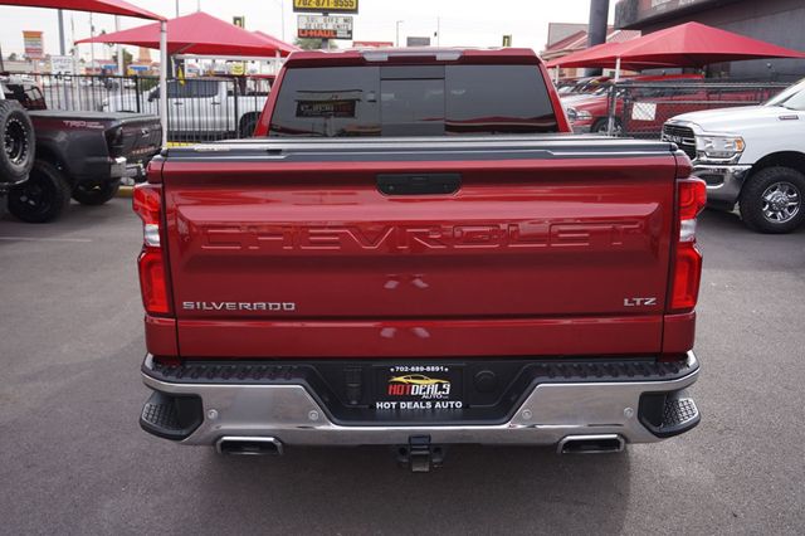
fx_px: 738
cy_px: 268
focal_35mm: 33
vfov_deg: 39.9
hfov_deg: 57.2
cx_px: 402
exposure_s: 1/200
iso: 100
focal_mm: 22
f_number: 5
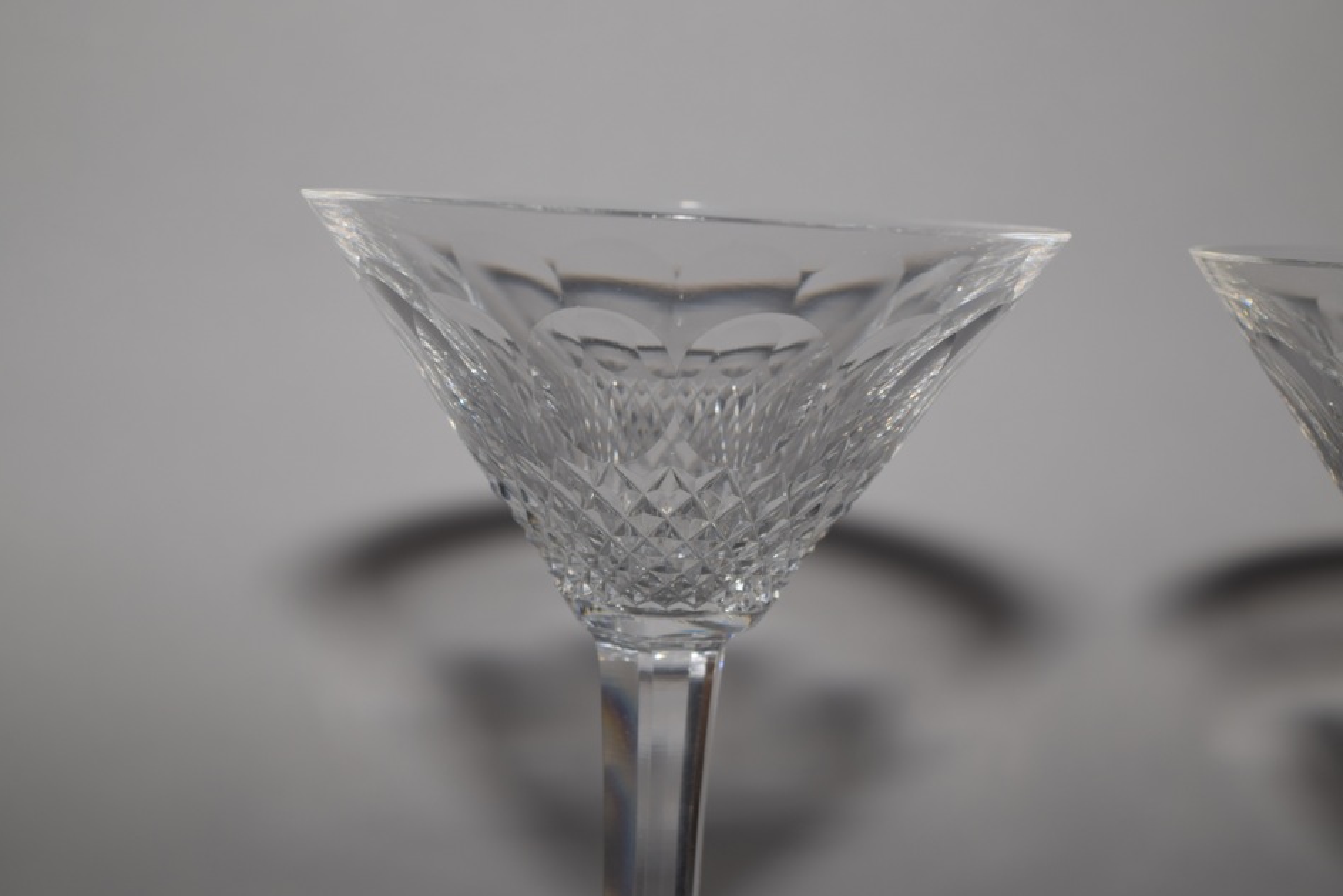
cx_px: 642
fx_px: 3266
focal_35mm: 88
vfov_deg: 15.6
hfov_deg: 23.2
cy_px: 452
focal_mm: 55
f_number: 6.3
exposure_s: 1/100
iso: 100
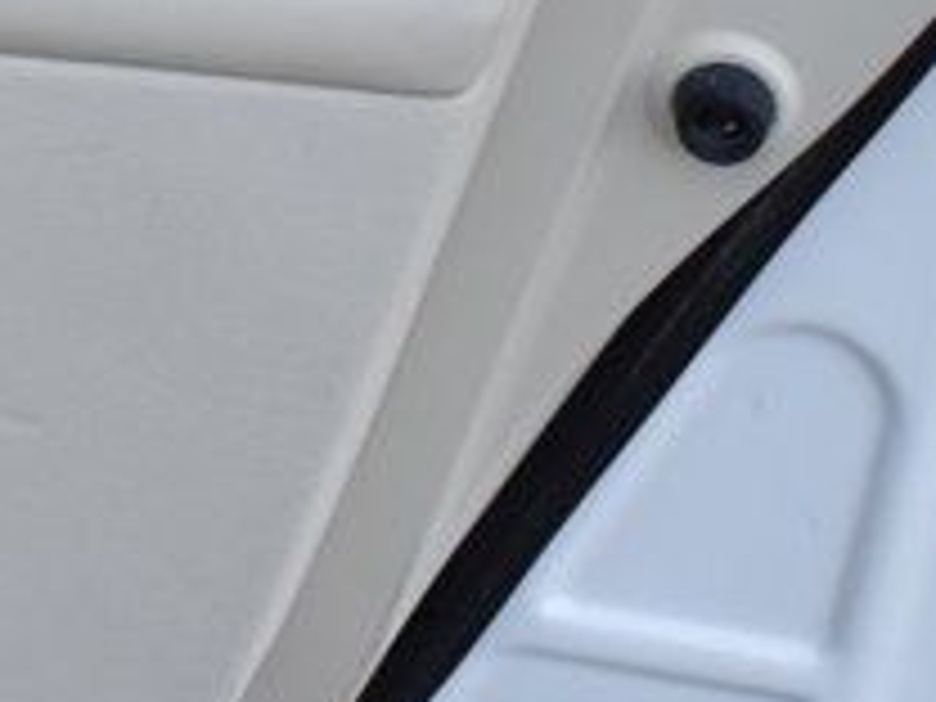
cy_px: -288
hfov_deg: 11.1
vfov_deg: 8.6
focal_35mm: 170
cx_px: -580
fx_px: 4597
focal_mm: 24
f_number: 4.5
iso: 800
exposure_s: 1/125
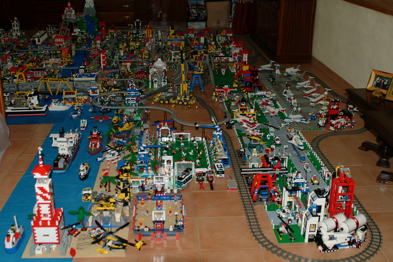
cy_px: 126
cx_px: 178
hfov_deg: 47.3
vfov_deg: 32.6
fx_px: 448
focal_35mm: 41
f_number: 3.3
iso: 200
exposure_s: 1/60
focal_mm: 24
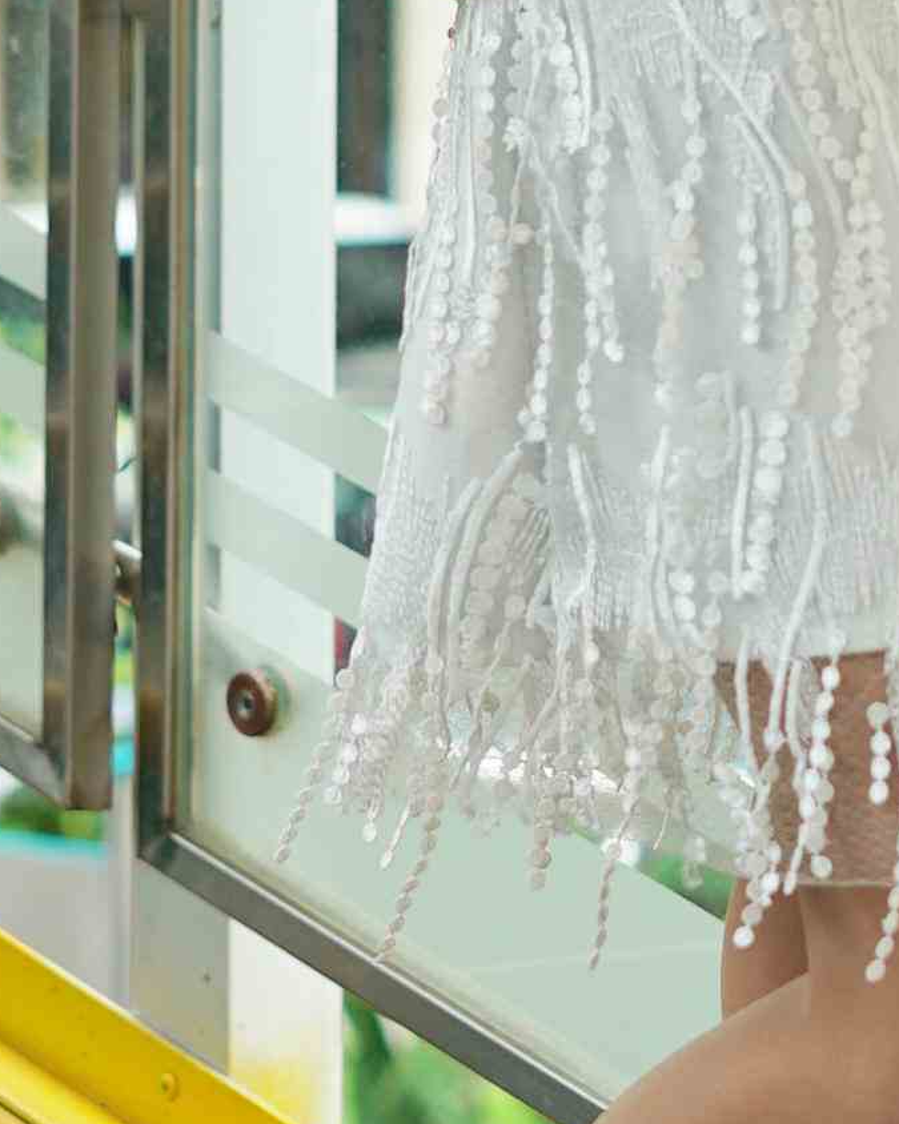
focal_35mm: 236
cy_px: -67
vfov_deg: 8.1
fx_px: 7850
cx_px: 864
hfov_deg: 6.5
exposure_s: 1/500
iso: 160
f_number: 2.8
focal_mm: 50
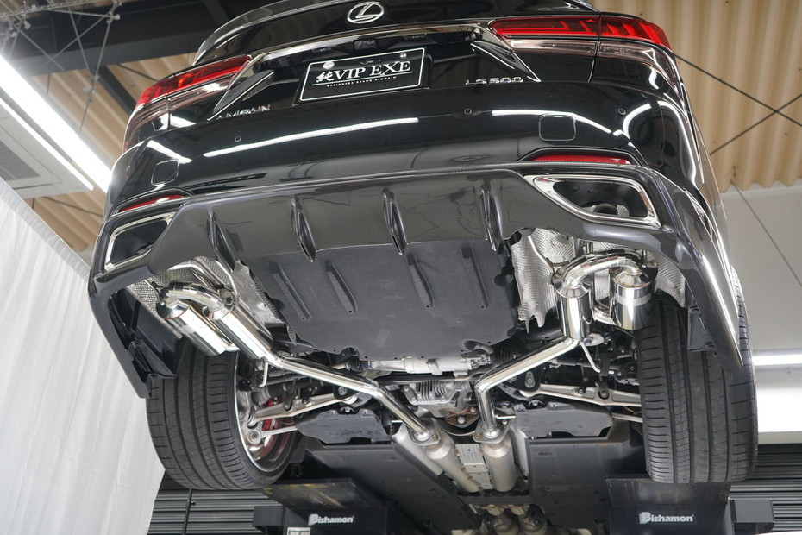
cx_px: 401
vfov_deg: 35.1
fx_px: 846
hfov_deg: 50.7
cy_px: 268
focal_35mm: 38
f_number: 4
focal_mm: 38
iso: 3200
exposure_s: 1/160
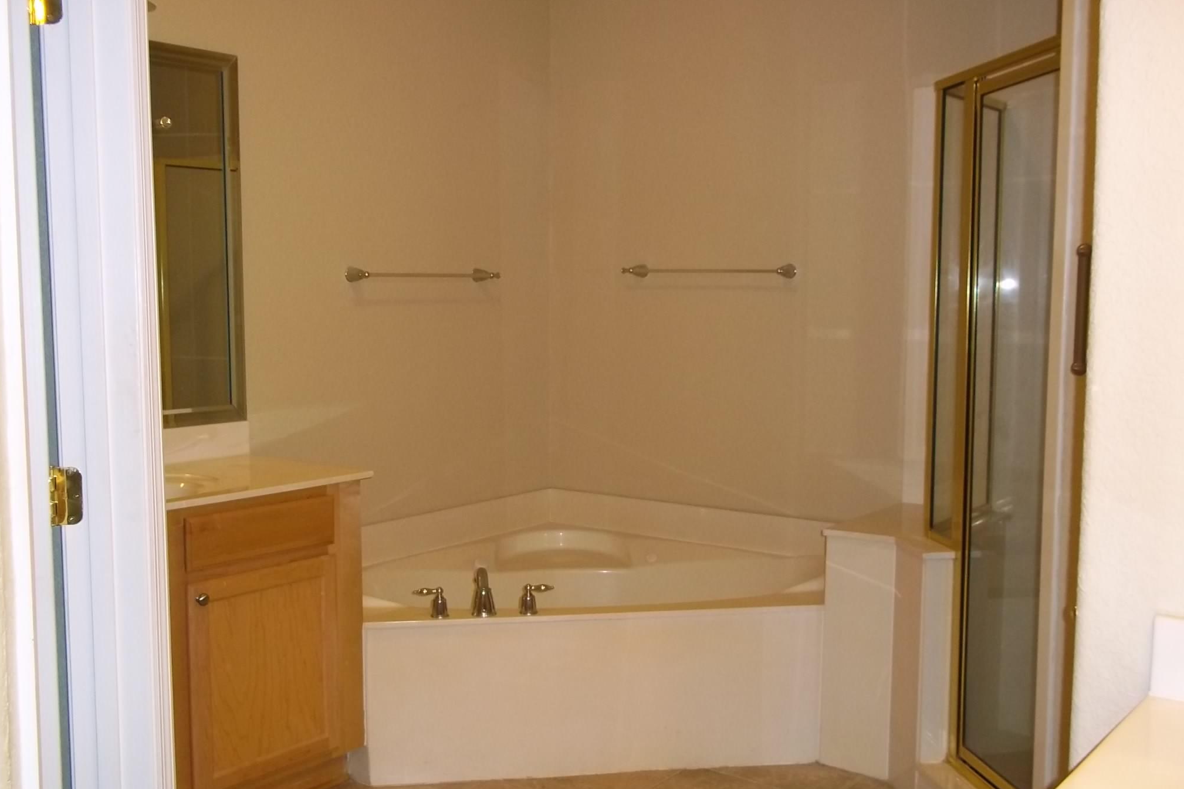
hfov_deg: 50.7
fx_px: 1250
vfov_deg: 35.0
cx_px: 584
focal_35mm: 38
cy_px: 438
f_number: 3.1
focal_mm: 6.5
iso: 160
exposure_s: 1/30
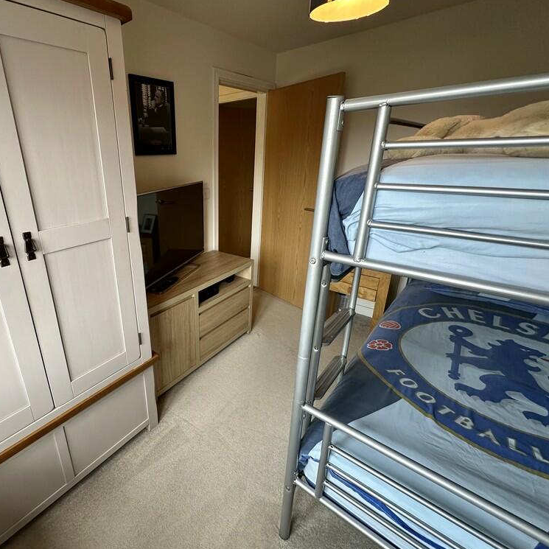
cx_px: 196
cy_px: 269
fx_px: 305
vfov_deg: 84.0
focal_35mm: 17
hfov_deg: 81.9
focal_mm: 2.22
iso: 125
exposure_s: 1/99
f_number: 2.2
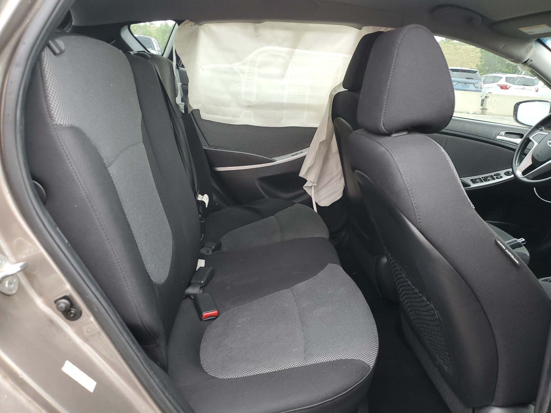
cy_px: 206
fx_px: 414
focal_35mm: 26
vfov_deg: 53.1
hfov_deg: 67.3
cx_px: 276
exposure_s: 1/60.2
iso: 59
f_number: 1.5
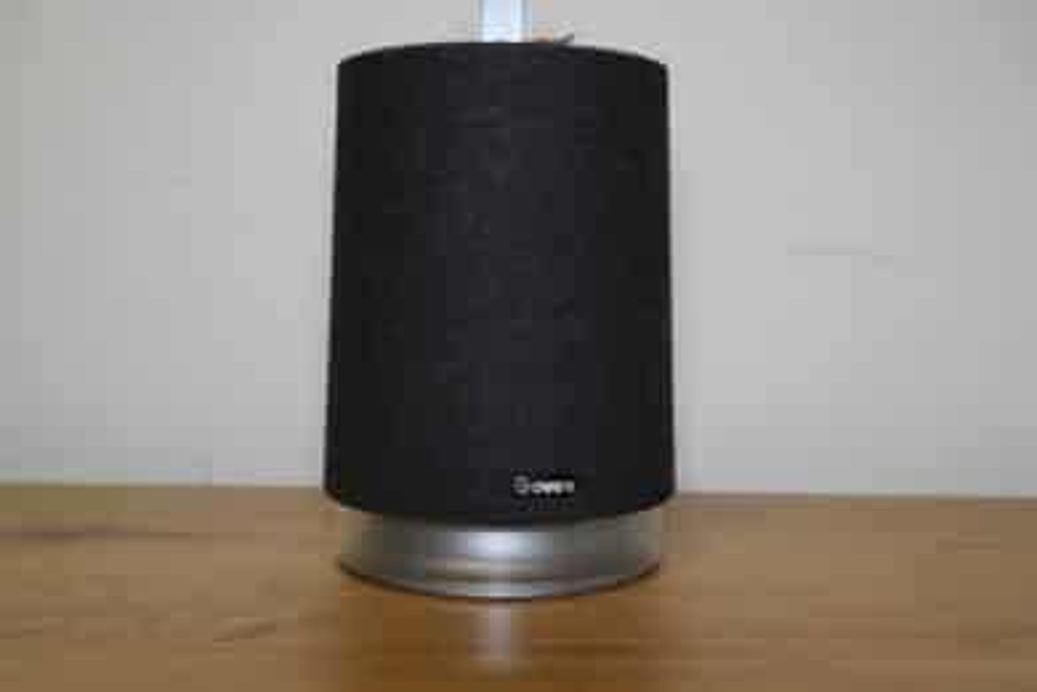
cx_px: 518
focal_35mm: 42
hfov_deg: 46.4
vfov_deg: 31.9
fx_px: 1210
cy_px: 346
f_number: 8
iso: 2000
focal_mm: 42
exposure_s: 1/50
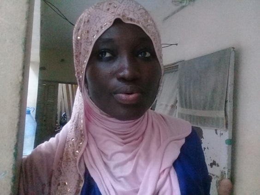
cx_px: 130
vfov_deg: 45.4
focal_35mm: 31
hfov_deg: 58.4
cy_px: 98
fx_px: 233
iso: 1250
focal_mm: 3.3
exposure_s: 1/17
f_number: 2.2
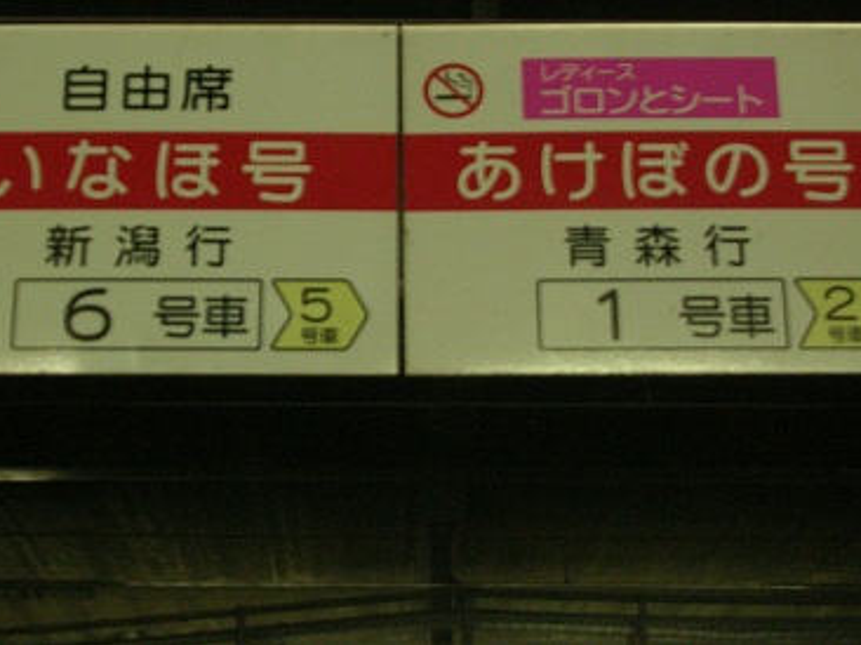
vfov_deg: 16.7
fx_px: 2187
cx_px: 394
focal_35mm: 88
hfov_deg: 22.3
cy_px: 211
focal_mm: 10.9
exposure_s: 1/11.1
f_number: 3.7
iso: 200
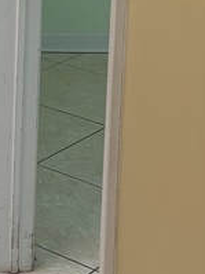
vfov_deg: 12.9
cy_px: -186
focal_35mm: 141
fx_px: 1115
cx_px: -264
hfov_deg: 9.5
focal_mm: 5.96
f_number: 1.6
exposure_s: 1/120
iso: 125
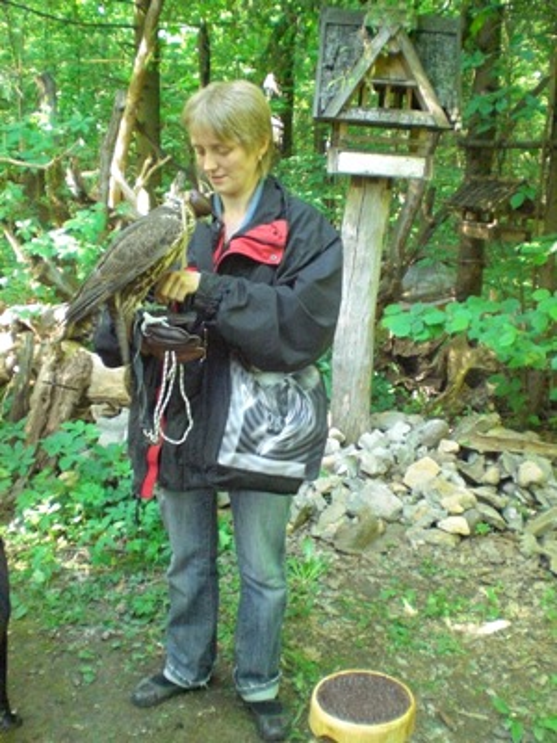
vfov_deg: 49.0
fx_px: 815
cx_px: 278
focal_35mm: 38
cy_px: 372
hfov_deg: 37.7
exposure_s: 1/80
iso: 800
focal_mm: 6.3
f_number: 3.1
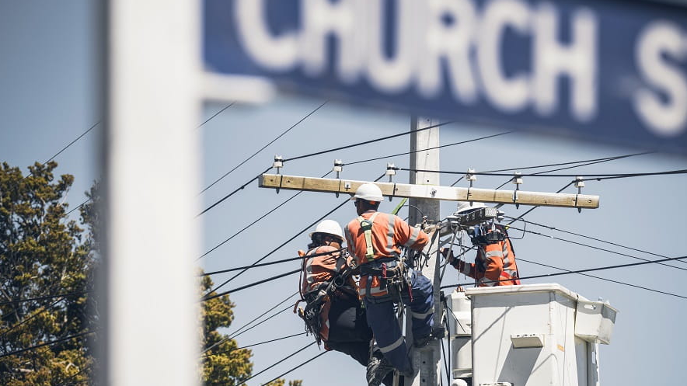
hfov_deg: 9.1
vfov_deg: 5.1
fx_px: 4317
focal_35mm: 237
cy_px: 200
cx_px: 383
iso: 200
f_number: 5.6
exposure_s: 1/2500
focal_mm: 200
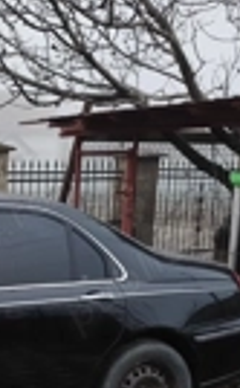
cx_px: -145
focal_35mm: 73
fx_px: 769
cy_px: 307
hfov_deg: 15.9
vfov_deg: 27.7
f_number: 1.65
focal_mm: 6.14
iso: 50
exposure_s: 1/182
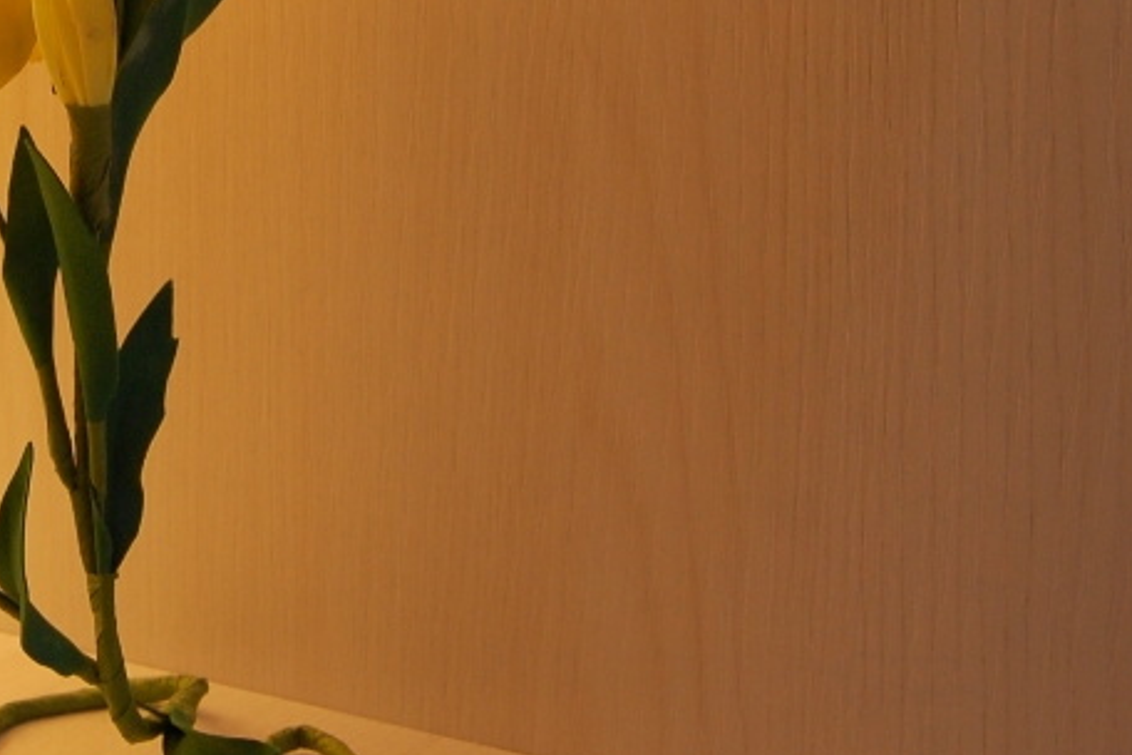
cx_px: -10
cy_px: -65
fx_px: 2232
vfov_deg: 18.5
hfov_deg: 26.8
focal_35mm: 71
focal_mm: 18
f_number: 6.3
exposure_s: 1/40
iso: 400
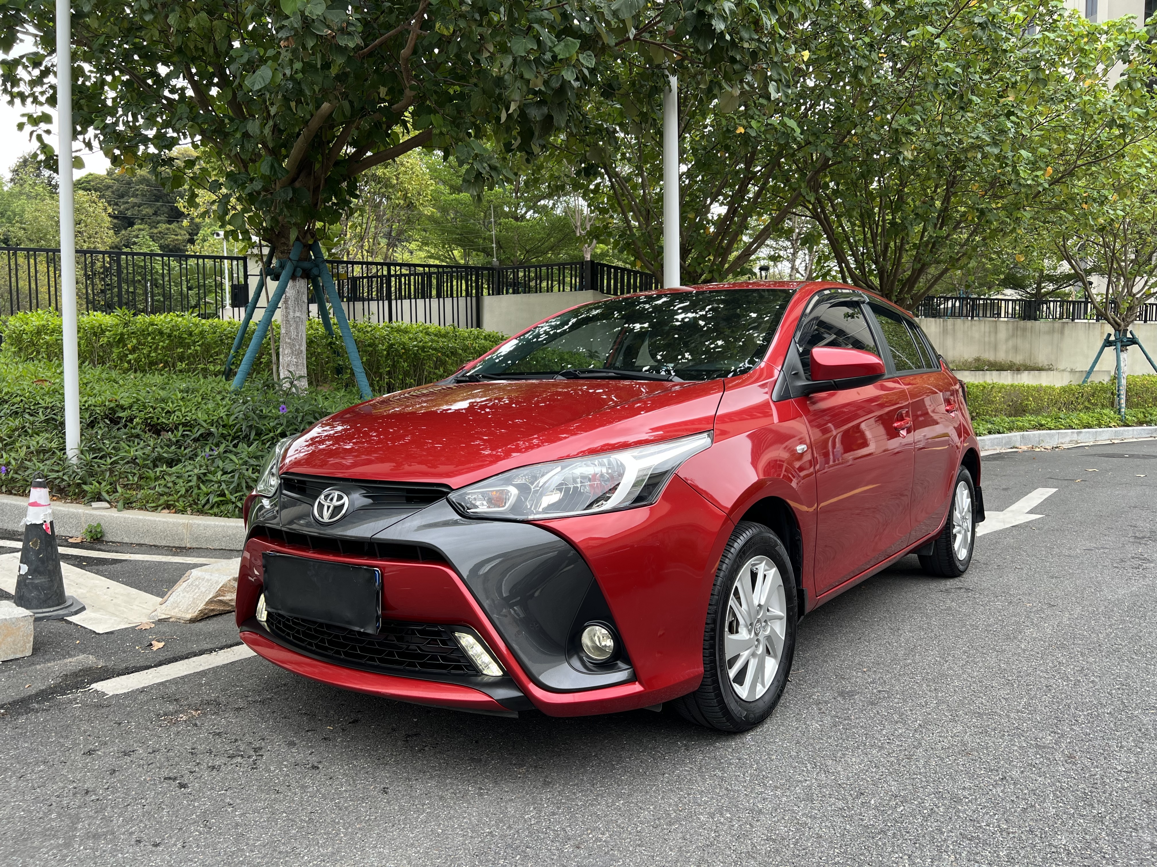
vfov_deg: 53.1
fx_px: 869
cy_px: 434
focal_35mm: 26
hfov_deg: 67.3
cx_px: 578
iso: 32
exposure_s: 1/137
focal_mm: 5.7
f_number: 1.5
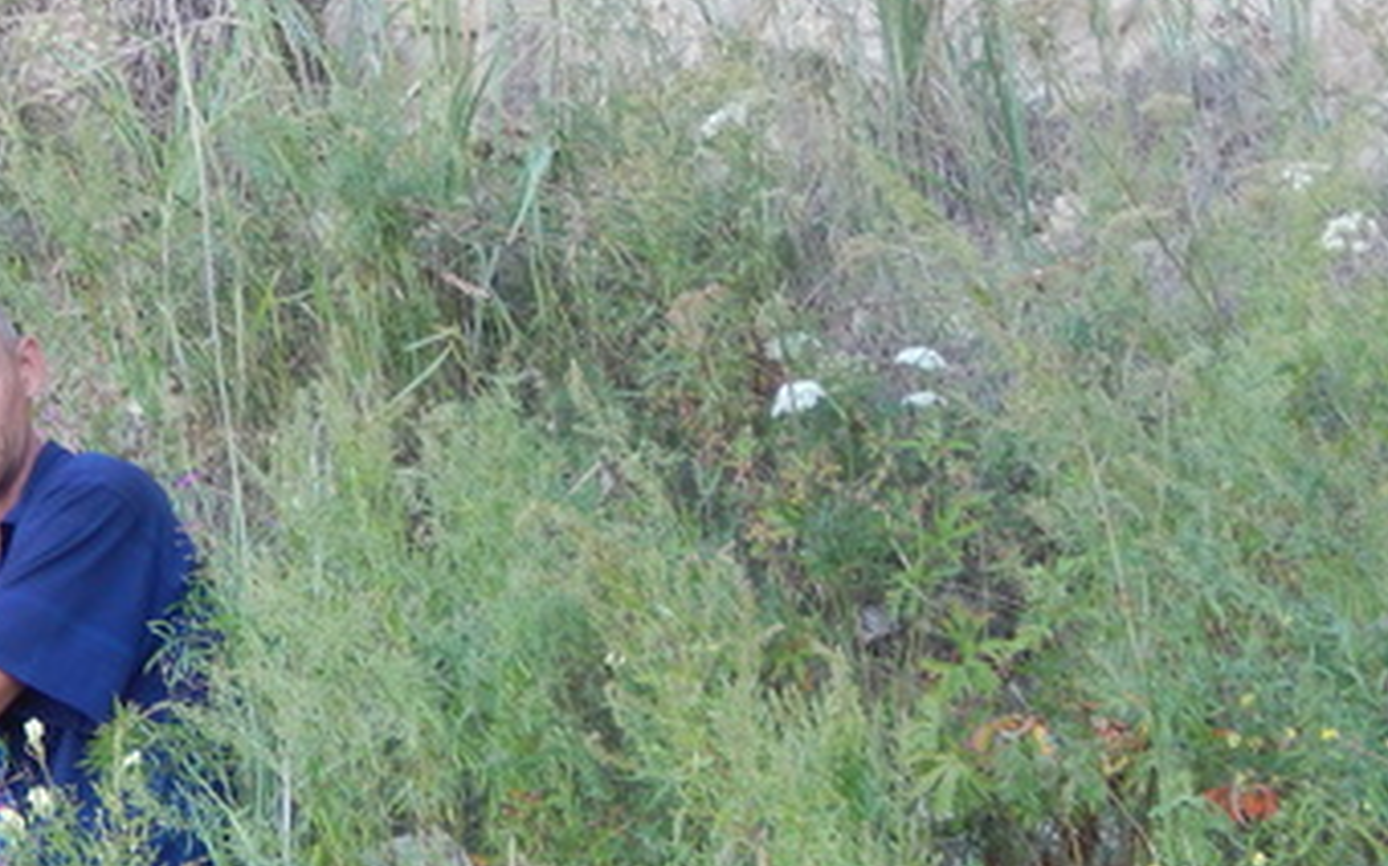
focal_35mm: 262
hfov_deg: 8.0
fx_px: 9904
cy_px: 176
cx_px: 24
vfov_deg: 5.0
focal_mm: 20.5
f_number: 4.6
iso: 125
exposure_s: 1/20
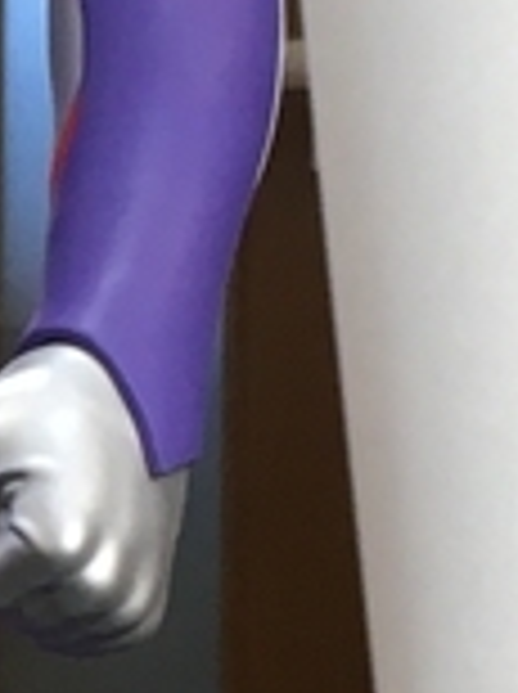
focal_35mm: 226
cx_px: -347
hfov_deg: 6.4
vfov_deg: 8.7
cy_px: 670
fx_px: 4522
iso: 25
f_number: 2.2
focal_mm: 4.15
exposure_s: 1/30
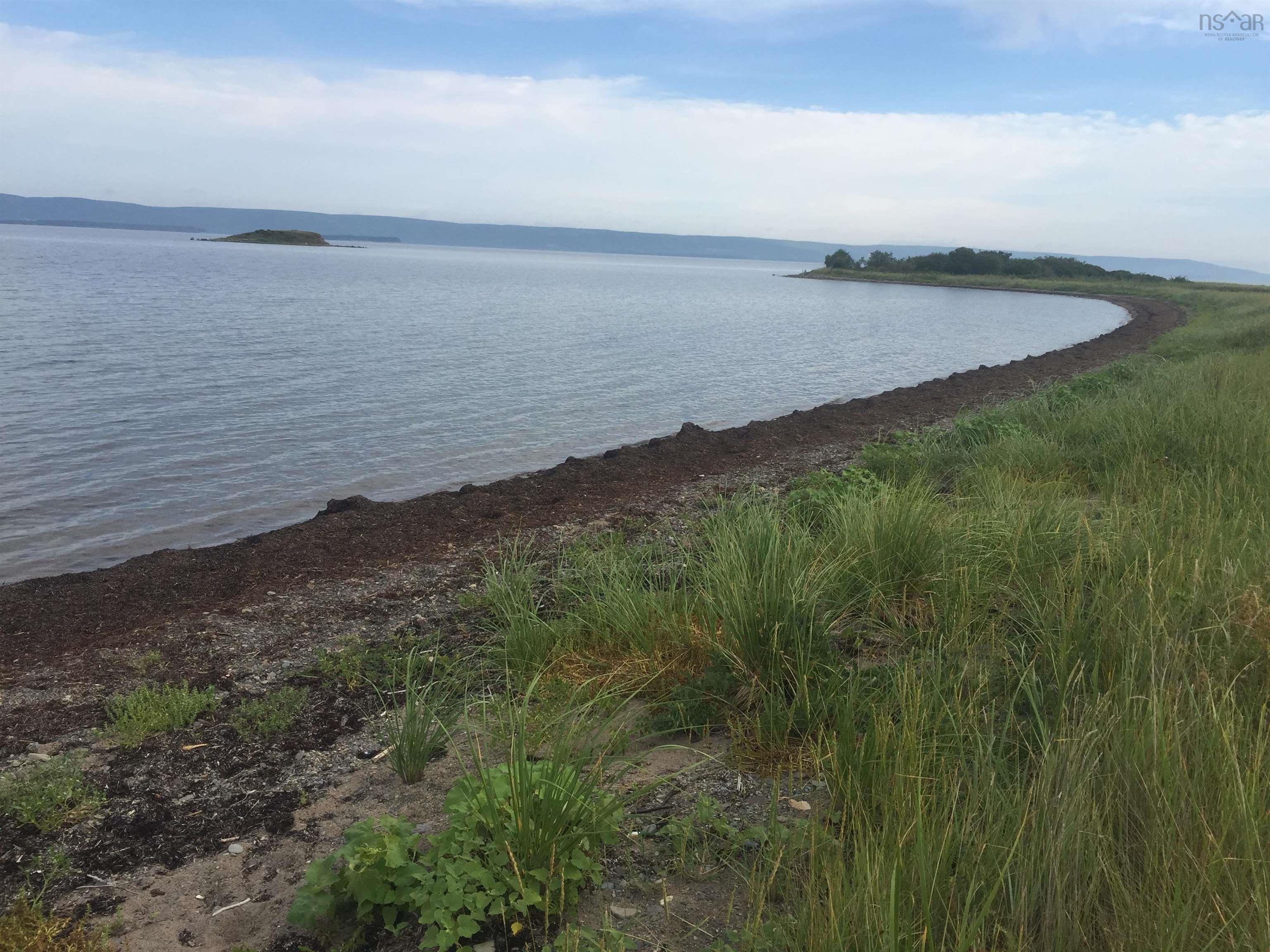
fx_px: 1064
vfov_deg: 48.2
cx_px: 635
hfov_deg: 61.7
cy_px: 476
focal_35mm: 29
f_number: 2.2
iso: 32
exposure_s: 1/1319
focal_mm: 4.15
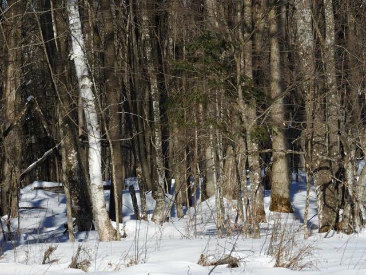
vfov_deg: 6.8
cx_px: 183
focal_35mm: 220
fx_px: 2326
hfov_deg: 9.0
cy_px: 138
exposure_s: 1/800
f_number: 5.3
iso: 100
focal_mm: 39.4
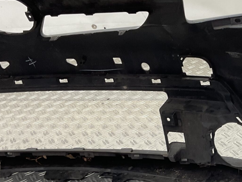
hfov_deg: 25.8
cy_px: 133
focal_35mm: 72
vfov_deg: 20.3
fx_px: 503
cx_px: 237
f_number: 1.8
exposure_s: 1/100
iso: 40
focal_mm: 3
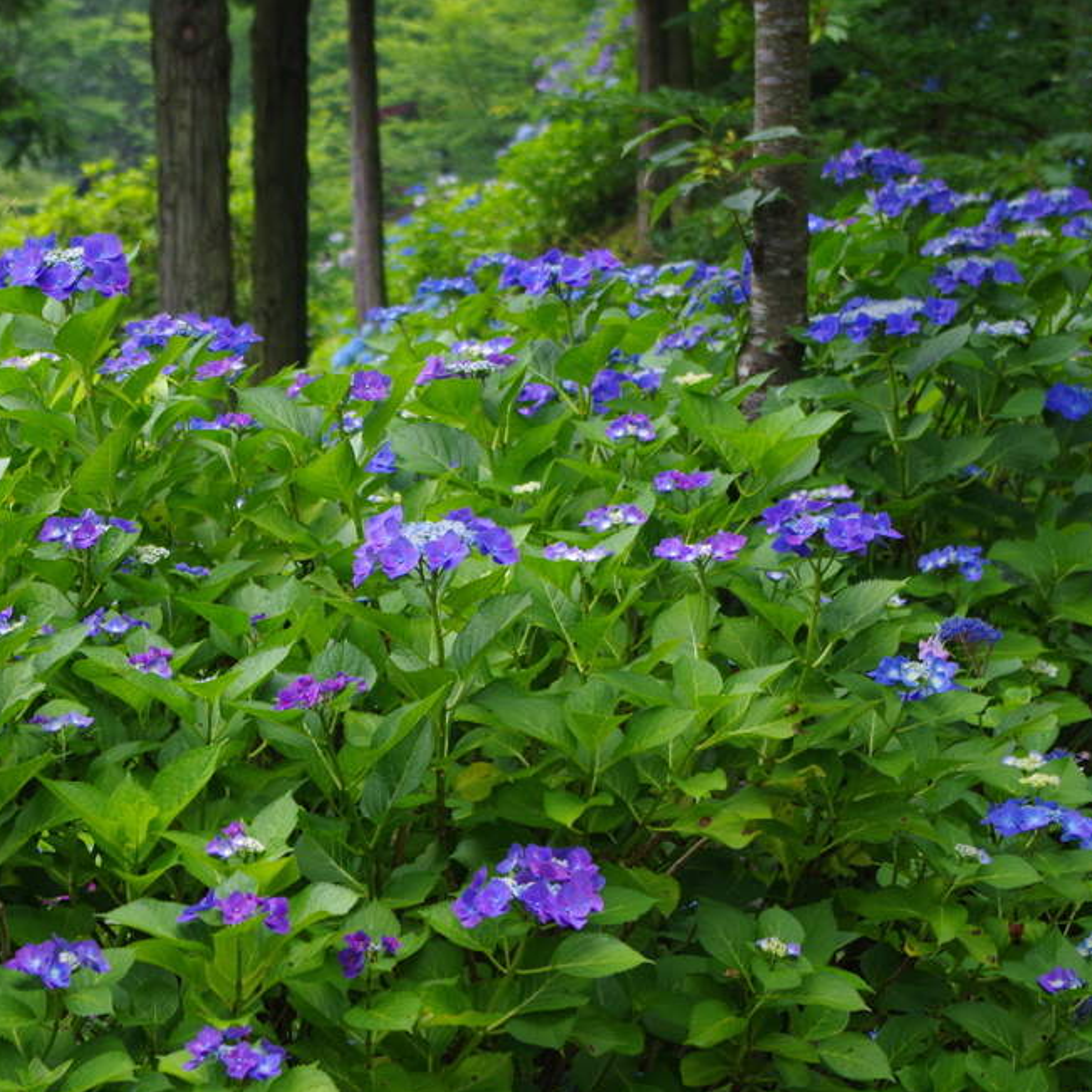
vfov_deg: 17.4
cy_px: 540
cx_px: 445
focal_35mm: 100
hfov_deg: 17.4
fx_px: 3569
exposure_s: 1/125
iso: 400
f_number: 5.6
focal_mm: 50
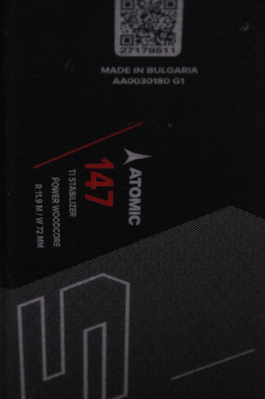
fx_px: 1743
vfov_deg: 13.1
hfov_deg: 8.7
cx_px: 132
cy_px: 200
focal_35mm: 158
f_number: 9.5
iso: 3200
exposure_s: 1/125
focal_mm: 105
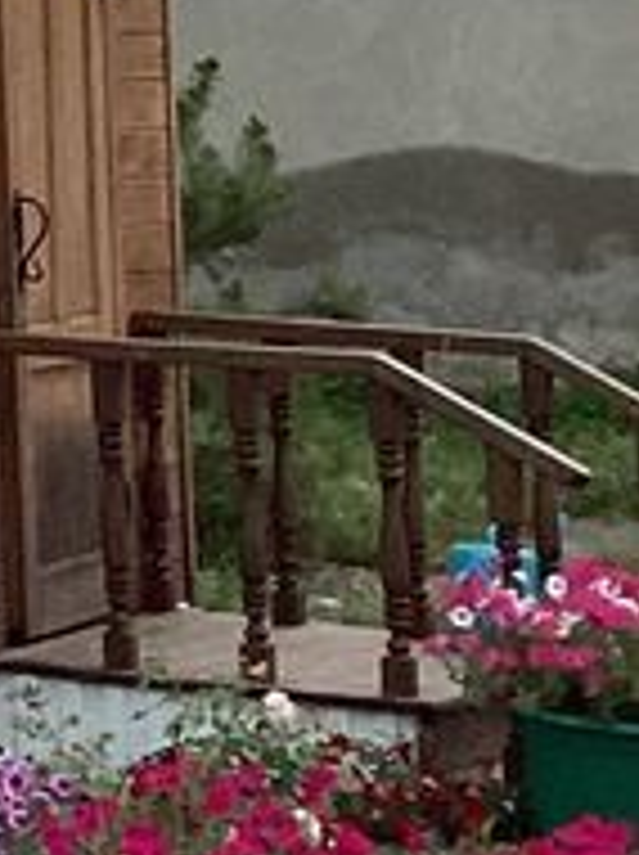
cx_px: -1382
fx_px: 4835
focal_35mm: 196
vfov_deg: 9.8
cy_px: -454
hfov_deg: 6.7
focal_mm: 3.3
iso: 25
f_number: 2.4
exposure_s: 1/2146
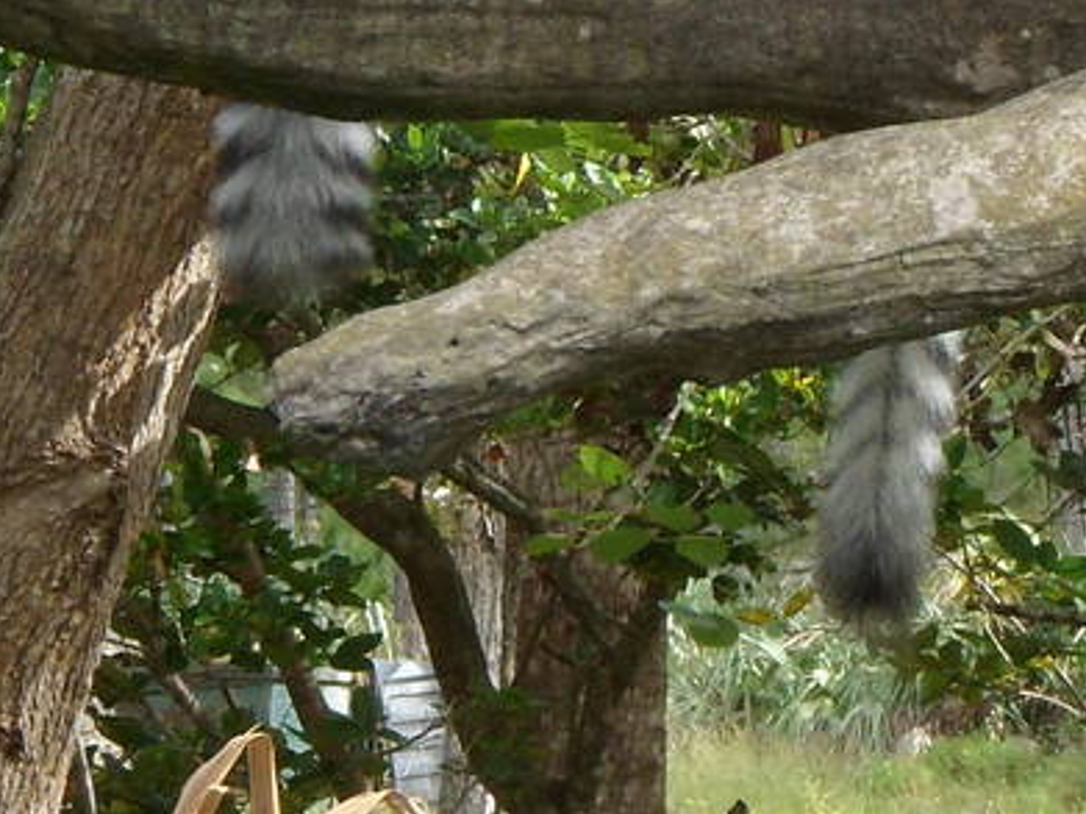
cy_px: 308
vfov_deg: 2.8
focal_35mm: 532
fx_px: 16685
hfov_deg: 3.7
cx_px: 1405
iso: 80
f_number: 5.4
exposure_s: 1/125
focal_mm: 22.5
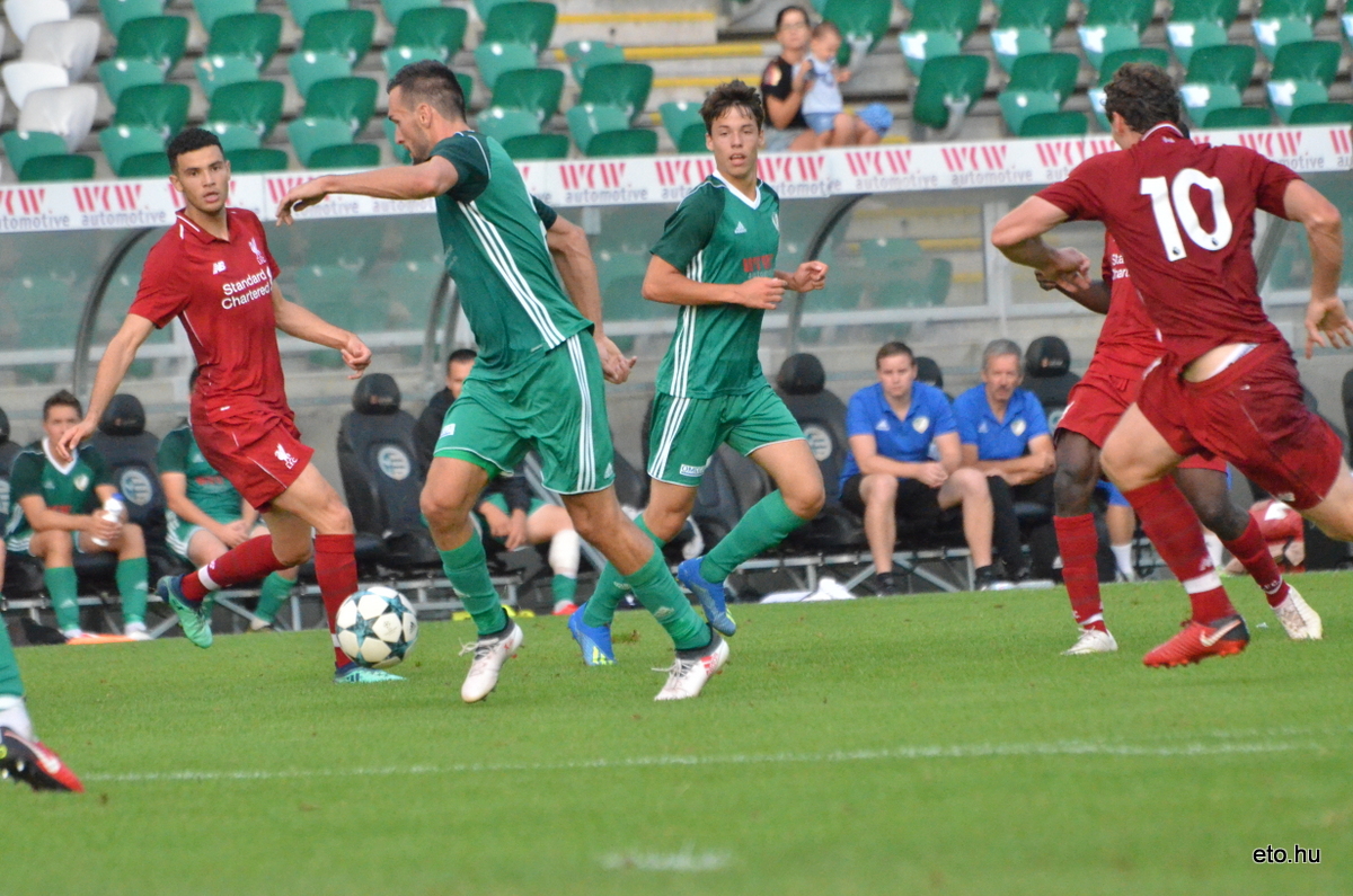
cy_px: 448
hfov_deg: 4.6
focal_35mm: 450
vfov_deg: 3.0
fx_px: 16879
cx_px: 676
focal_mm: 300
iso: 6400
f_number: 6.3
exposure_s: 1/4000
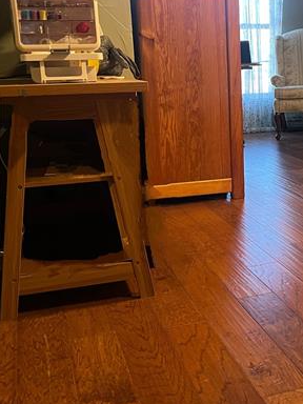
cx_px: 285
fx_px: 607
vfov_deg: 36.8
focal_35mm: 52
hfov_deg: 26.9
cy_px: 174
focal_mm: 5.7
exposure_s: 1/60
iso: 320
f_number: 1.5
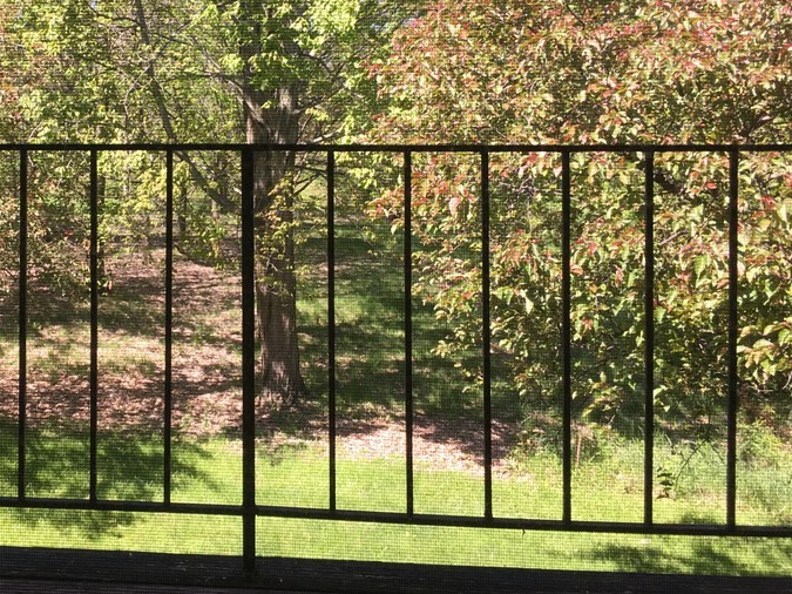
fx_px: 1007
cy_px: 146
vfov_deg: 32.2
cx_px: 198
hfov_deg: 41.7
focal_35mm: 44
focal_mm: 4.15
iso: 25
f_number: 2.2
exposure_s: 1/154
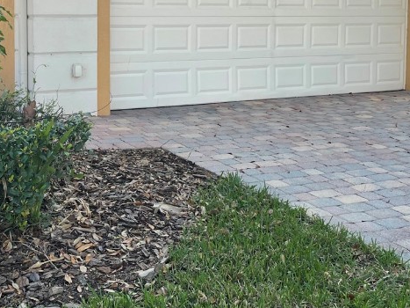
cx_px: 159
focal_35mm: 57
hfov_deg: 33.7
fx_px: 675
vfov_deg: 25.2
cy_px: 55
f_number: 1.6
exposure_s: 1/403
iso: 32
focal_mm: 4.2
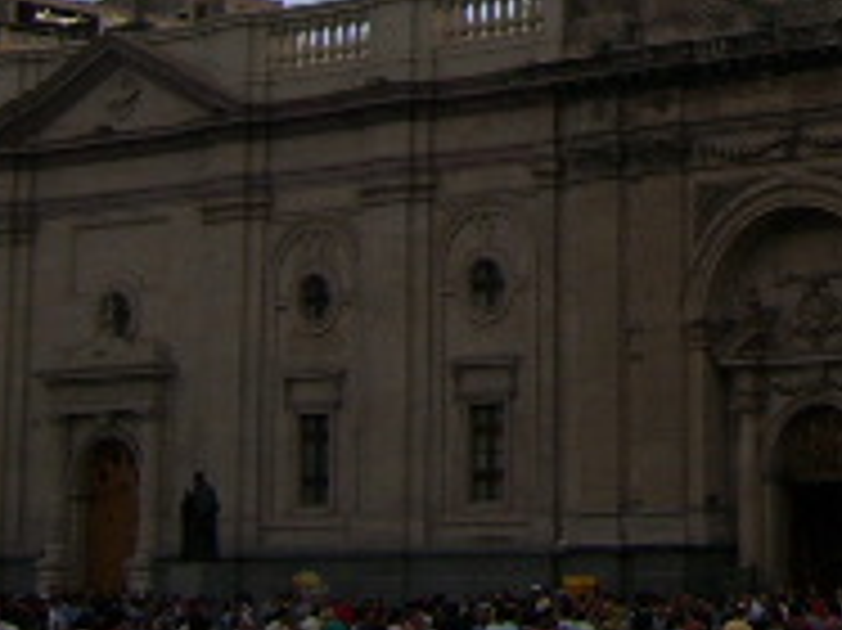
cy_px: -198
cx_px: 1013
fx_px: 2917
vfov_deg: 12.0
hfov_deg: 15.8
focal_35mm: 120
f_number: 2.8
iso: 100
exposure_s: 1/1091
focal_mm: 5.95
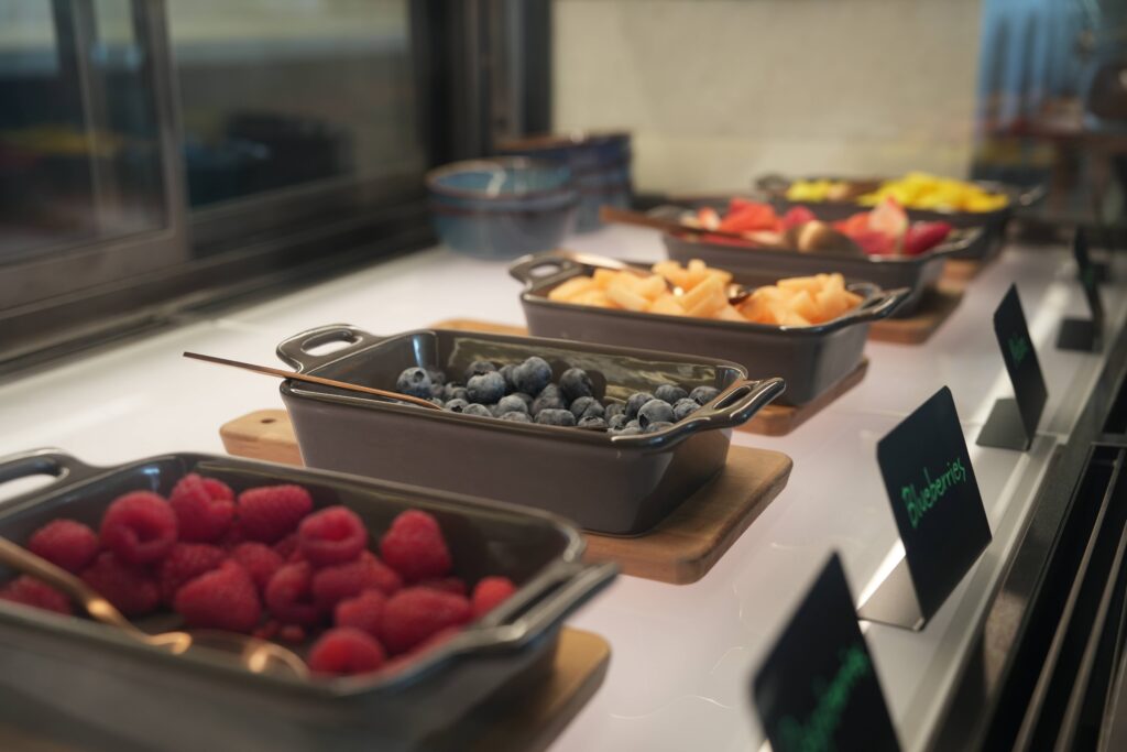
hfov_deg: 45.4
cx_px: 564
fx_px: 1346
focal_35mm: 43
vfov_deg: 31.2
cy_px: 376
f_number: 3.5
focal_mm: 43
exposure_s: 1/100
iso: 500
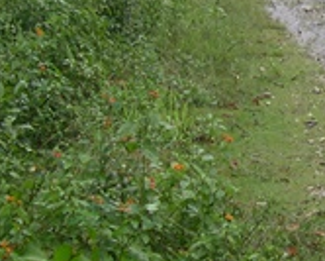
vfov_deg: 9.1
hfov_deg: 11.1
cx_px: 454
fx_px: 1617
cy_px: -36
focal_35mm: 168
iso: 100
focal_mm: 8
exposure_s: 1/162
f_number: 2.8
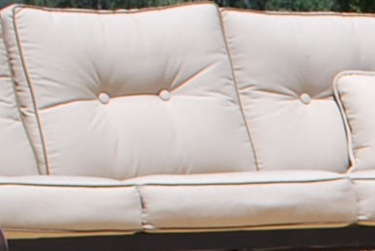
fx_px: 2514
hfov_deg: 7.8
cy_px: 619
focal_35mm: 241
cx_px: 955
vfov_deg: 5.5
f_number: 8
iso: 100
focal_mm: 22
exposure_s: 1/250
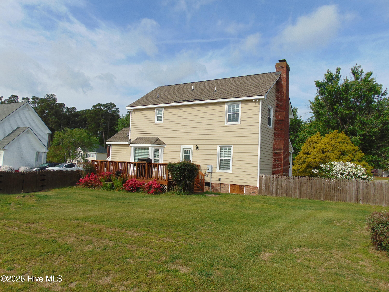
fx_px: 281
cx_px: 194
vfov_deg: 54.9
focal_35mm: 25
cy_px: 146
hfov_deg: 69.4
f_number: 7.7
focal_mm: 4.5
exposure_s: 1/320
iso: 80
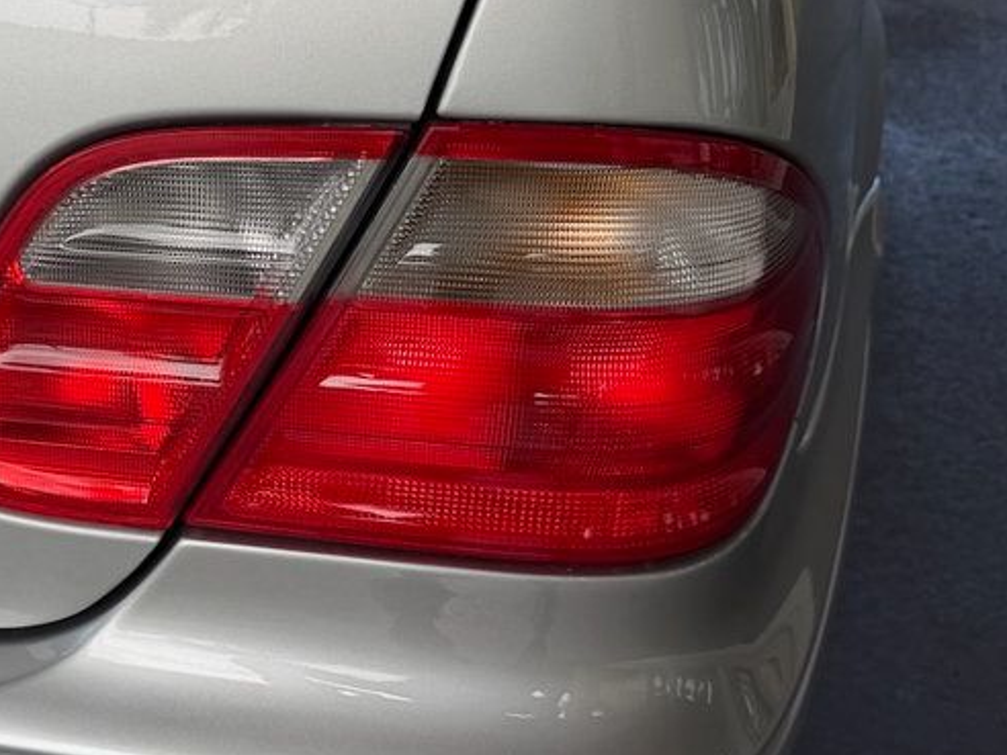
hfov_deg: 36.0
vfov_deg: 29.1
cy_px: 385
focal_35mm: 50
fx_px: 1455
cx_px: 108
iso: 80
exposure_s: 1/2053
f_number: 1.78
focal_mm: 6.76
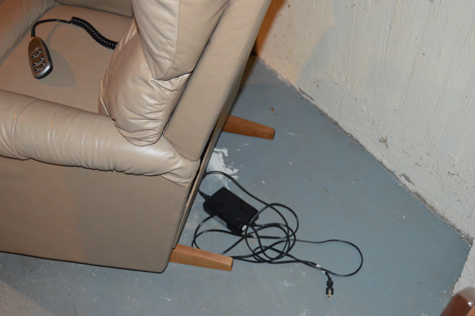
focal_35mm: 45
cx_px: 238
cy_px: 158
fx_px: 593
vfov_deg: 29.8
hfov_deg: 43.6
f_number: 4.2
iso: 3200
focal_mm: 30
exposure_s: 1/60
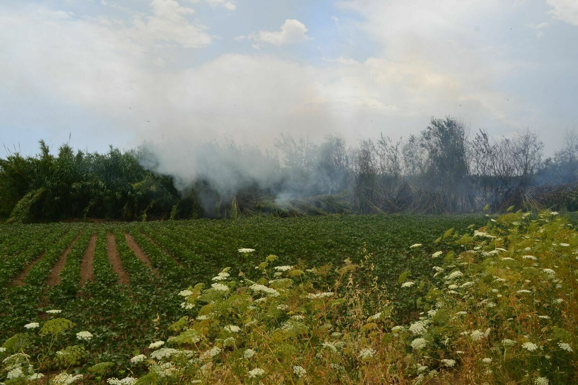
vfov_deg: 40.0
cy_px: 192
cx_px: 289
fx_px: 530
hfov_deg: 57.2
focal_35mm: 33
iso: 400
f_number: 11
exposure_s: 1/400
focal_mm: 22
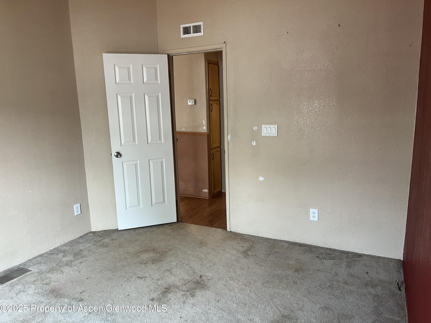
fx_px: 324
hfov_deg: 67.3
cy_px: 162
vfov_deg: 53.1
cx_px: 216
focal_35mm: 26
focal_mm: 5.1
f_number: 1.6
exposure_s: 1/60
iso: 100
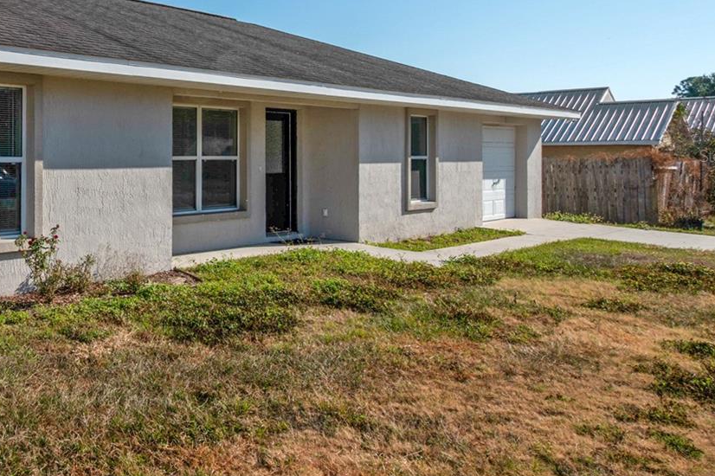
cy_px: 156
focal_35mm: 32
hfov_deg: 52.4
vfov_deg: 40.6
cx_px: 84
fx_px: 635
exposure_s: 1/400
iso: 100
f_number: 9
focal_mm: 11
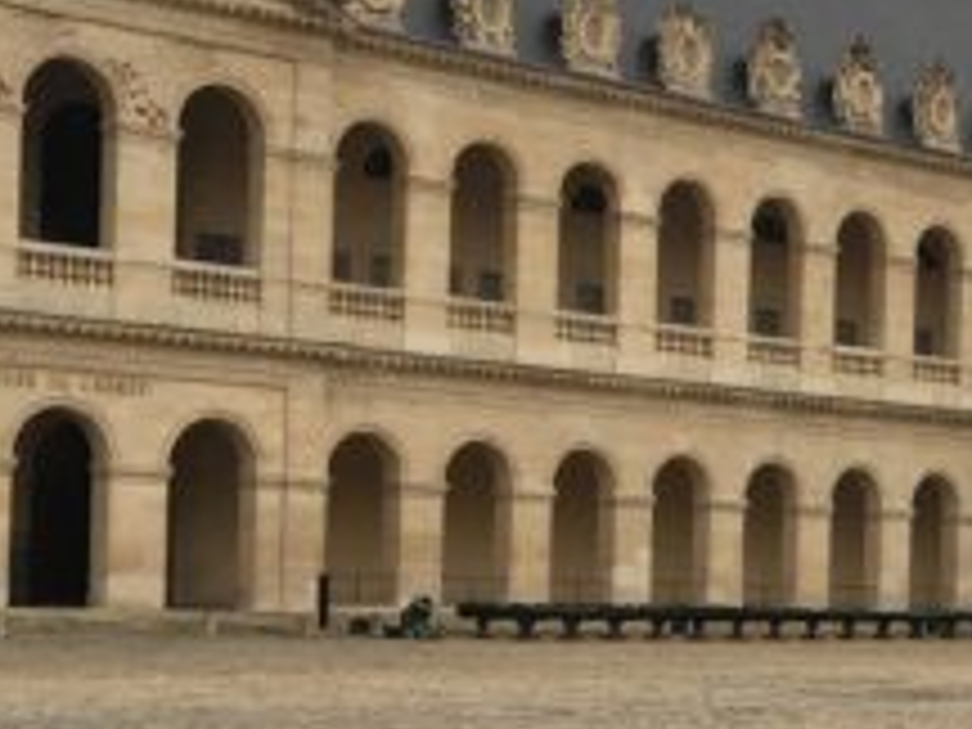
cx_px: 1202
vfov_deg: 14.3
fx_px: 2892
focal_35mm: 103
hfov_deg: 18.0
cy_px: 567
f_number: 2.2
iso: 25
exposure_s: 1/256
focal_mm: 4.15
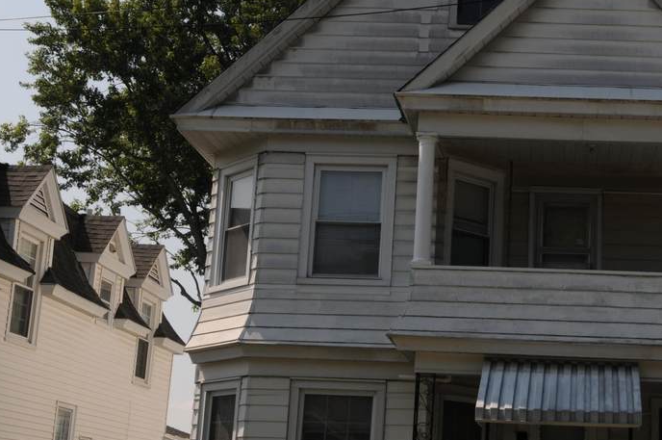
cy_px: 263
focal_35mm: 67
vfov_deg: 20.2
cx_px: 528
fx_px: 1231
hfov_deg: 29.4
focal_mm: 24
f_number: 10
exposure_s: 1/400
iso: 200
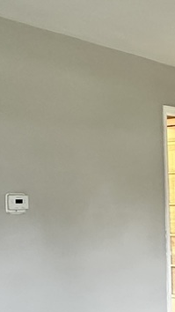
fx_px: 512
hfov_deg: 16.9
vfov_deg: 33.0
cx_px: 287
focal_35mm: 62
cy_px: 243
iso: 1000
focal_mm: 2.22
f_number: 2.2
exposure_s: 1/60
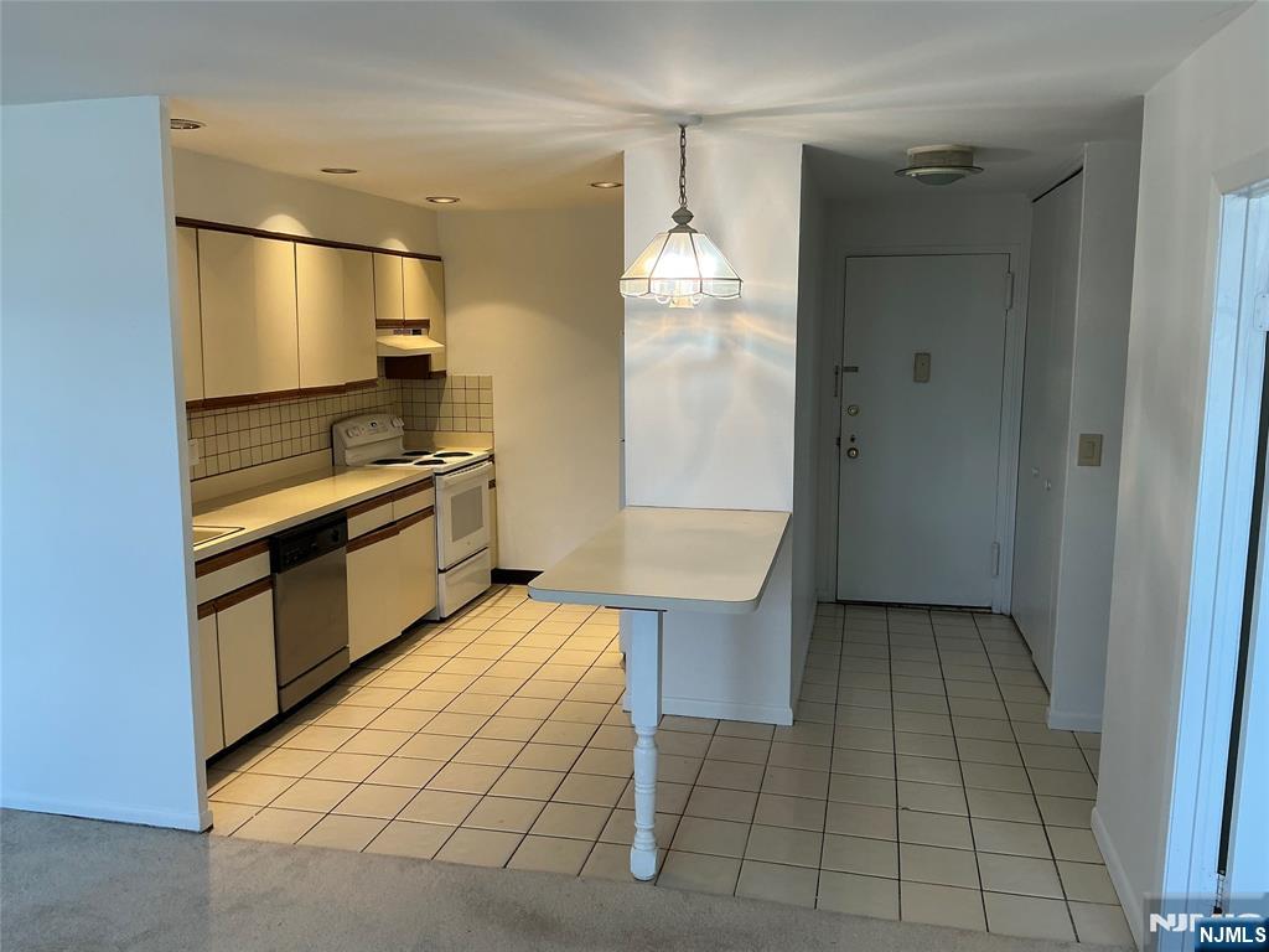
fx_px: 1026
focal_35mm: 28
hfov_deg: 63.4
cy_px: 476
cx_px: 634
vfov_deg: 49.7
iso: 40
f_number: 1.8
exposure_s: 1/60
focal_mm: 3
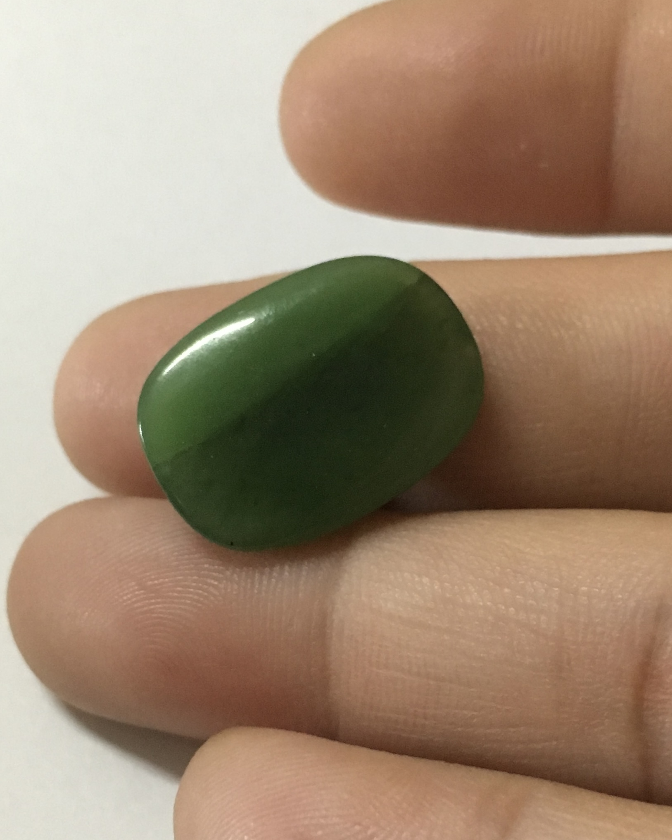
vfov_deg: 54.2
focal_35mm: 33
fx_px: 820
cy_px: 398
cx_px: 314
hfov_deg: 44.5
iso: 200
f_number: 2.2
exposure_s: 1/20
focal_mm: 4.15
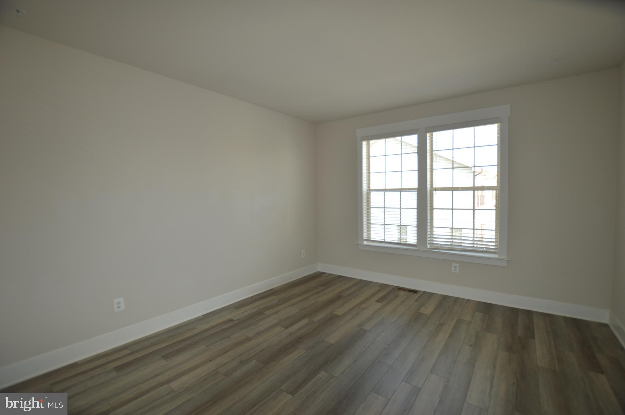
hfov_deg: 100.4
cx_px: 312
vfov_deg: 77.2
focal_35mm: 15
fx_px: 260
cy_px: 208
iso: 180
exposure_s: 1/125
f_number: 4
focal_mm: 10
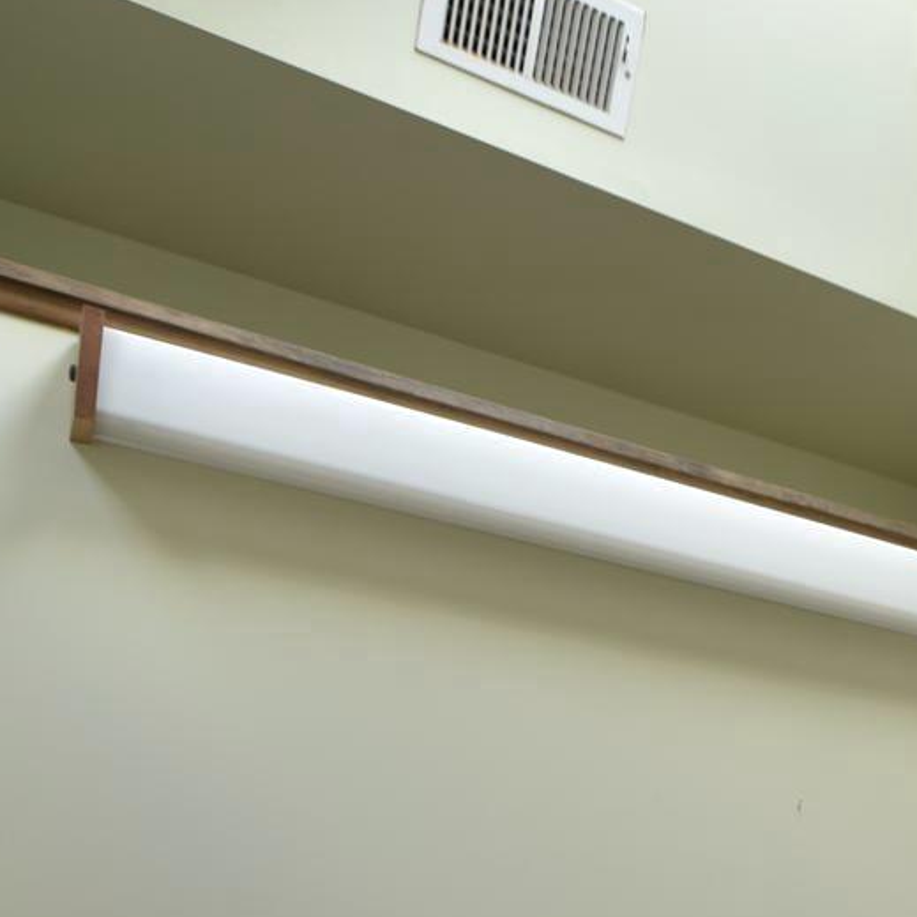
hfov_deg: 25.7
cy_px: 1020
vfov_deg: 31.7
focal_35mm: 47
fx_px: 1409
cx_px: 1413
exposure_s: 1/60
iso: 125
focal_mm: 14
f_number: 3.2
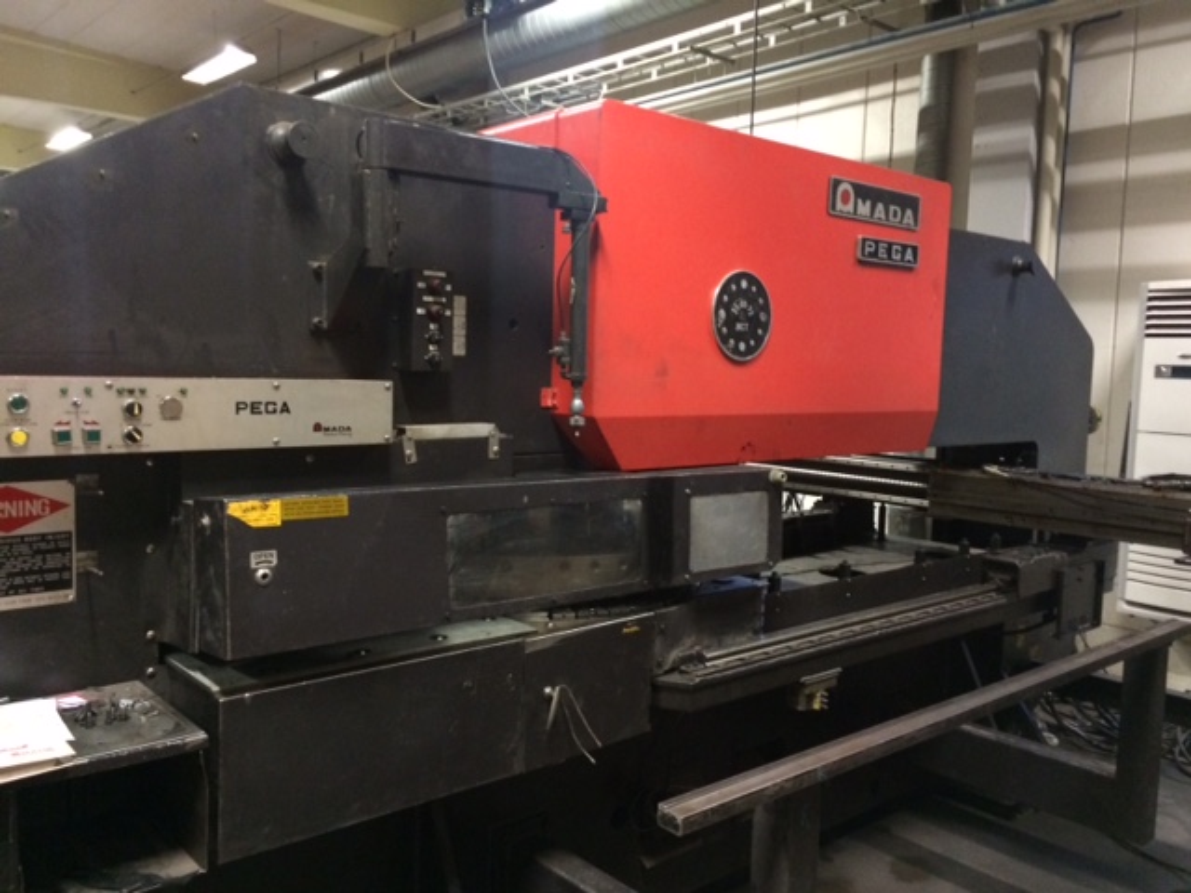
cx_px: 596
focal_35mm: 29
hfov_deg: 61.7
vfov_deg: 48.2
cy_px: 446
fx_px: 998
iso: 400
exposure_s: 1/15
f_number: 2.2
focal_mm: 4.15
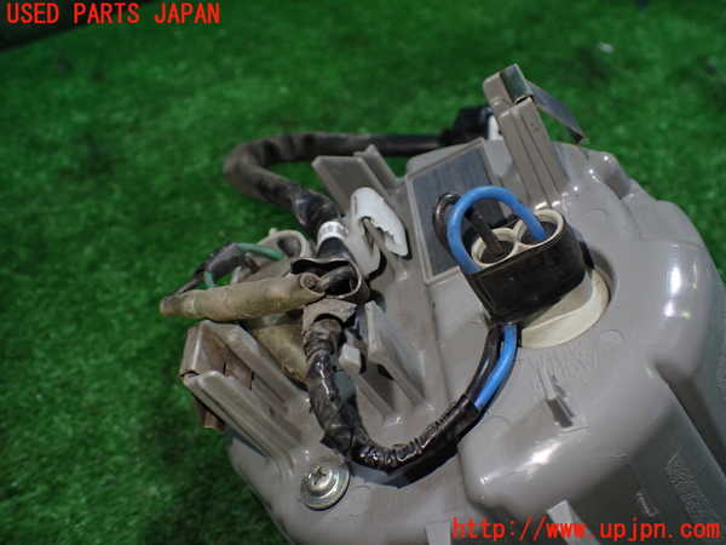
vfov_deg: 46.8
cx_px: 363
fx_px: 629
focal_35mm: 30
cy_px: 272
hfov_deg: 60.0
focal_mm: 5.4
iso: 400
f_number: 2.3
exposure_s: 1/125
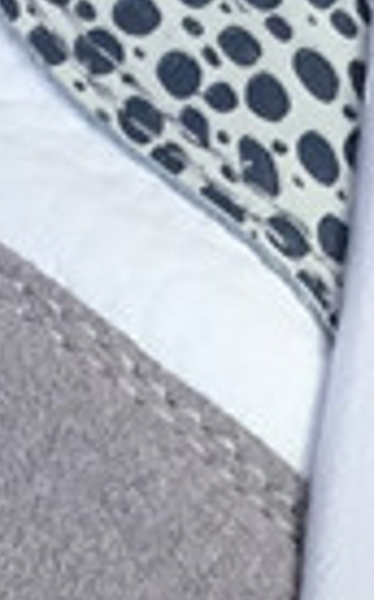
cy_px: 1350
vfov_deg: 9.0
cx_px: 74
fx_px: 3497
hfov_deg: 6.1
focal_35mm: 214
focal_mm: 3.3
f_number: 2.4
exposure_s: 1/473
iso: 25
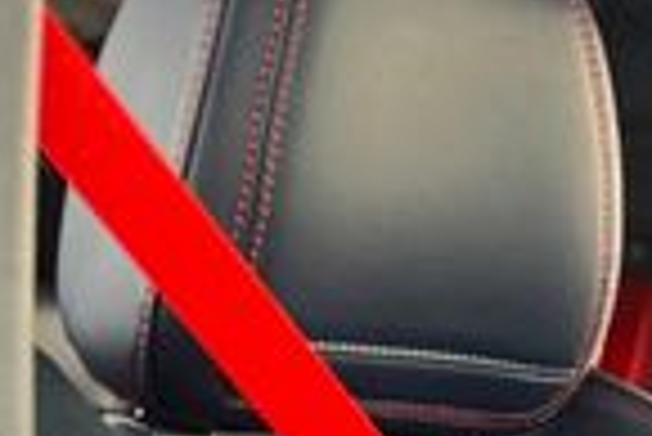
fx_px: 1994
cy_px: 1007
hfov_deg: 14.6
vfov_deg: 10.8
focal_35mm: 110
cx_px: 1389
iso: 200
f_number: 1.78
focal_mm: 6.76
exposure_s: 1/149
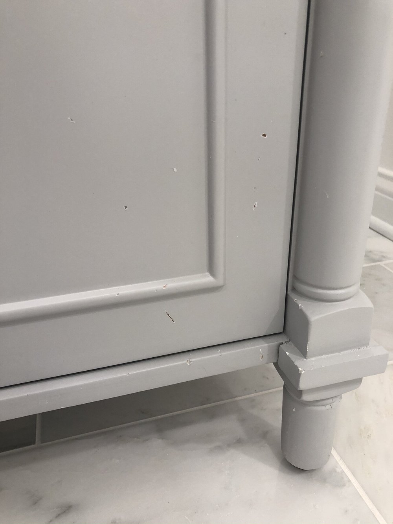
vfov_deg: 63.4
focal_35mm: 28
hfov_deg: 49.8
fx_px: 424
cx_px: 196
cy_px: 262
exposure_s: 1/30
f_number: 1.8
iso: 40
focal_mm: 4
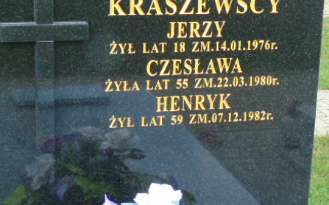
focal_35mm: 82
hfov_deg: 25.2
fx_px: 735
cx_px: 160
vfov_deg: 15.9
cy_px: 106
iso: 80
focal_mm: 9.6
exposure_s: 1/50
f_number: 4.3
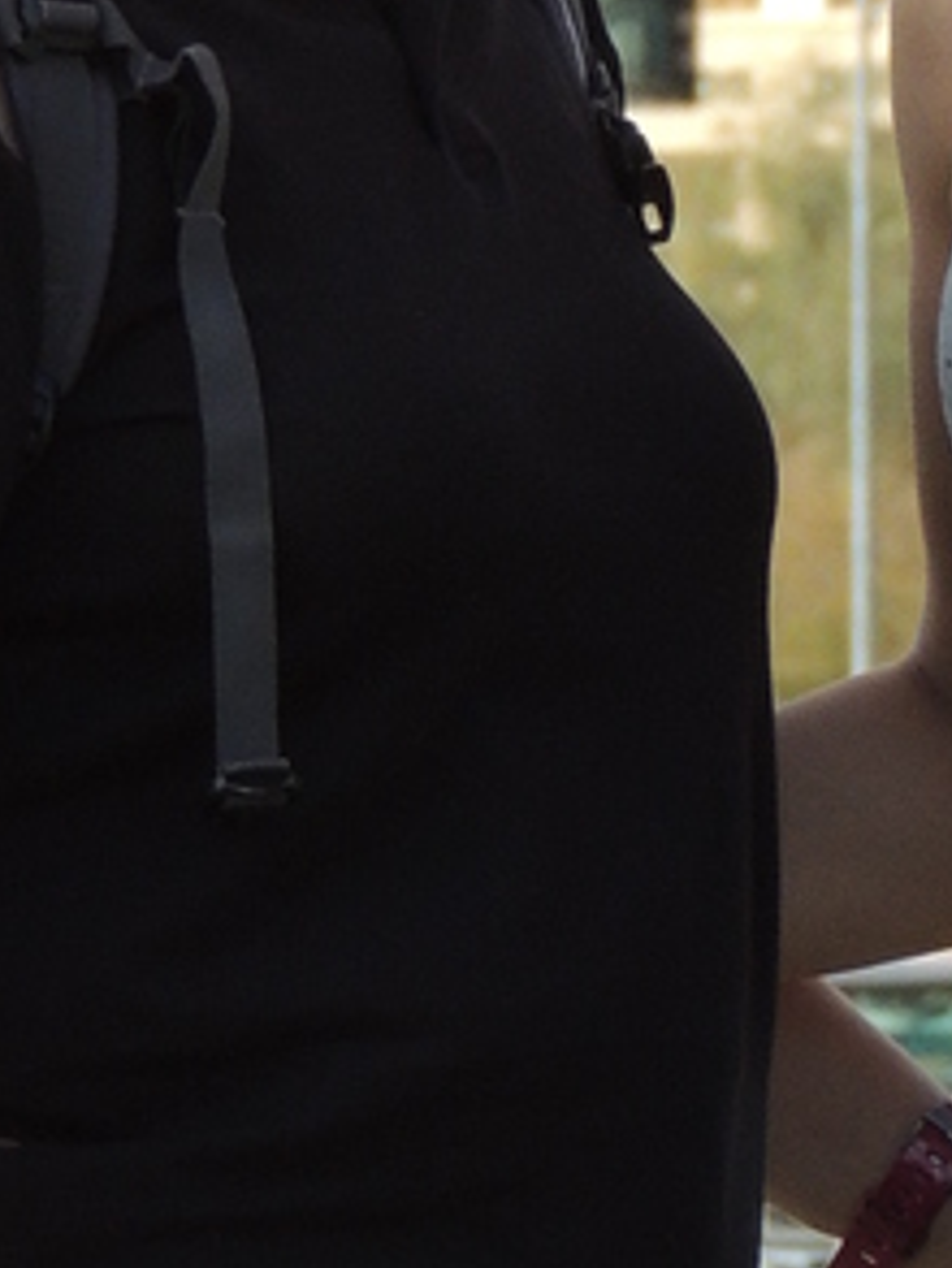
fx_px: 32025
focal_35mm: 874
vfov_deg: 2.3
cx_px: 822
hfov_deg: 1.7
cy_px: 887
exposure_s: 1/500
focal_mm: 35.6
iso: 280
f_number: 4.6
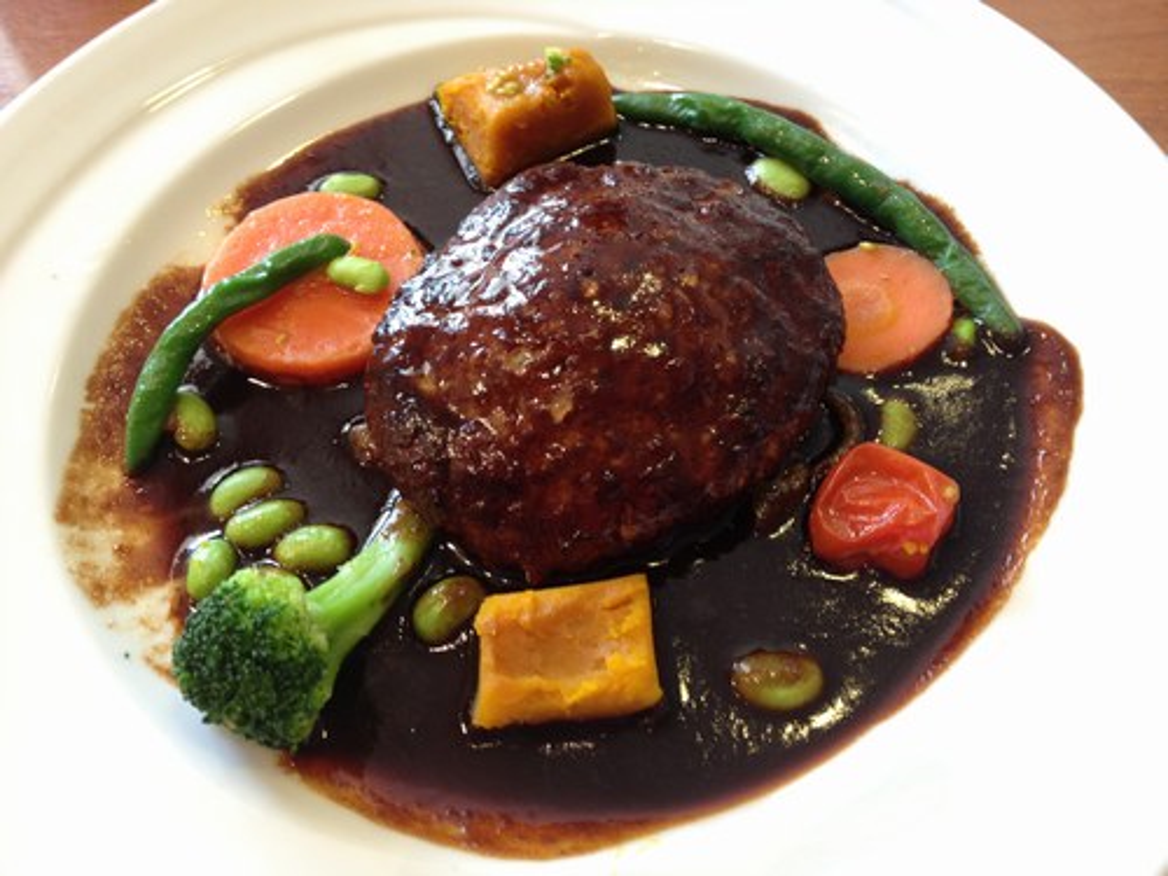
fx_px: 1181
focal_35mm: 35
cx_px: 584
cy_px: 438
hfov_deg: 52.6
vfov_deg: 40.7
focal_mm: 4.28
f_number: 2.4
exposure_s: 1/20
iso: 64
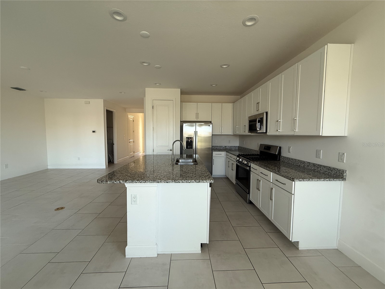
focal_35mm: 14
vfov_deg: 85.7
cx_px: 192
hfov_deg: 102.1
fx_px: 156
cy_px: 144
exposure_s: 1/99
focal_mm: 2.22
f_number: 2.2
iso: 200
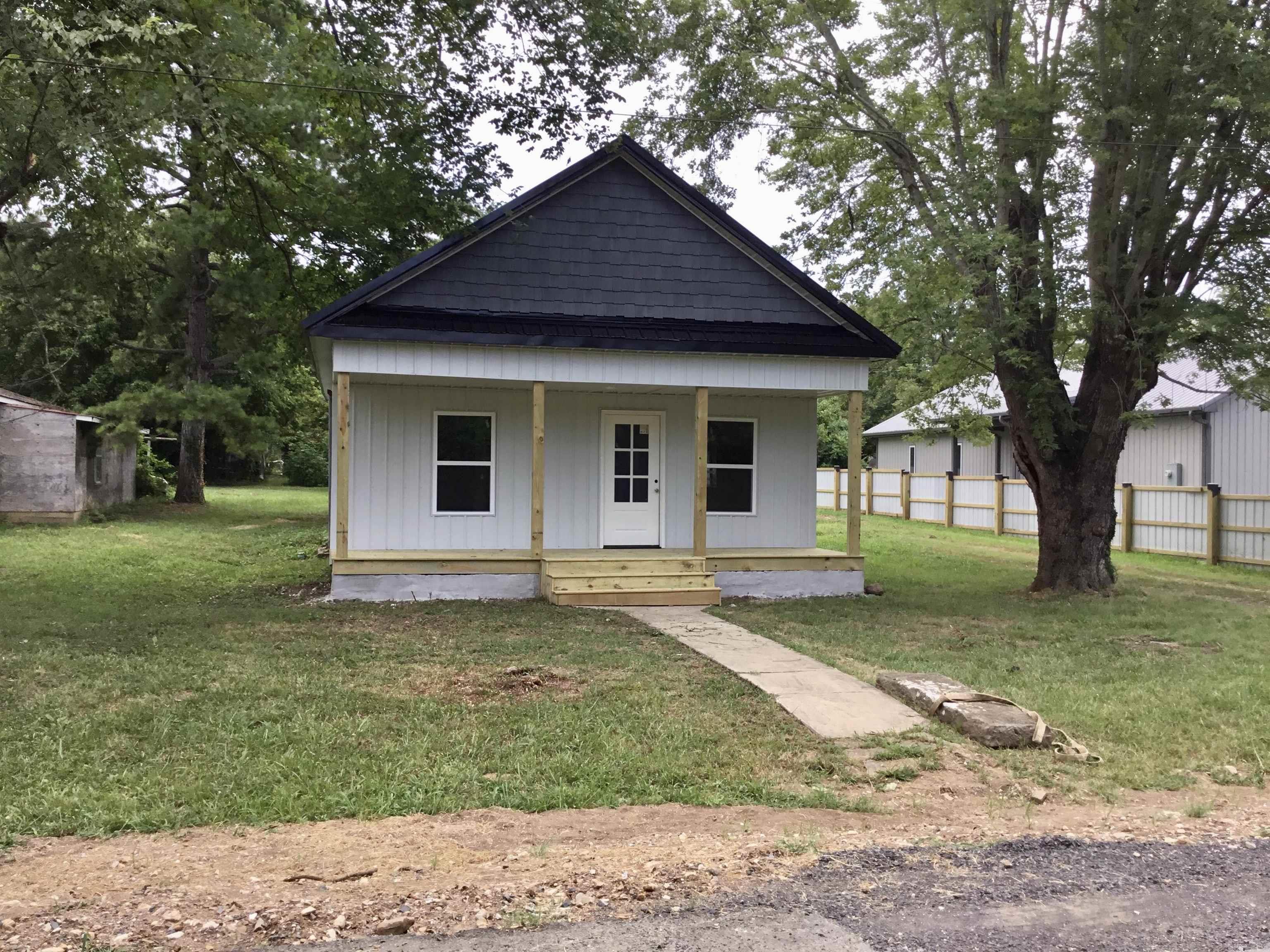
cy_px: 476
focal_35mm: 31
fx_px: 1137
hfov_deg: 58.4
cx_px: 635
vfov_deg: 45.4
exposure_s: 1/351
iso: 25
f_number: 2.4
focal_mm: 3.3
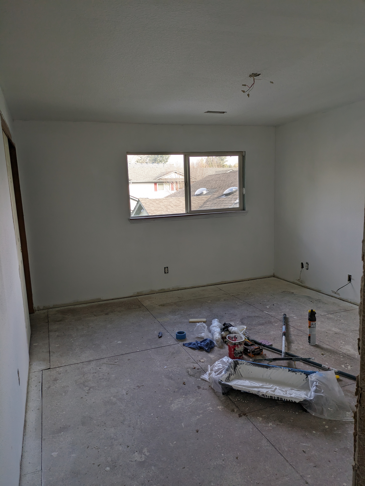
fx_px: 351
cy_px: 243
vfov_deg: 69.4
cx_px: 182
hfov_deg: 54.9
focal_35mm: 25
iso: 60
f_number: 1.89
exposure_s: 1/120
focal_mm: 5.43
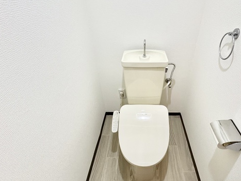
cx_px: 141
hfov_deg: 78.4
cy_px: 91
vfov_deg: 63.4
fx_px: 146
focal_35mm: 21
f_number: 2.2
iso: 250
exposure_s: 1/60
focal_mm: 2.22
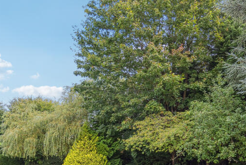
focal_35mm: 32
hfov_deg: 57.5
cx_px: 162
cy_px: 133
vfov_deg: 39.5
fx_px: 219
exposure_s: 1/200
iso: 320
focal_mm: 16
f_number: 4
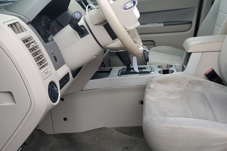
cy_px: 60
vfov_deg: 34.9
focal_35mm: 38
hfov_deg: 49.9
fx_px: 240
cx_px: 149
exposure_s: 1/312
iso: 50
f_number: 1.5
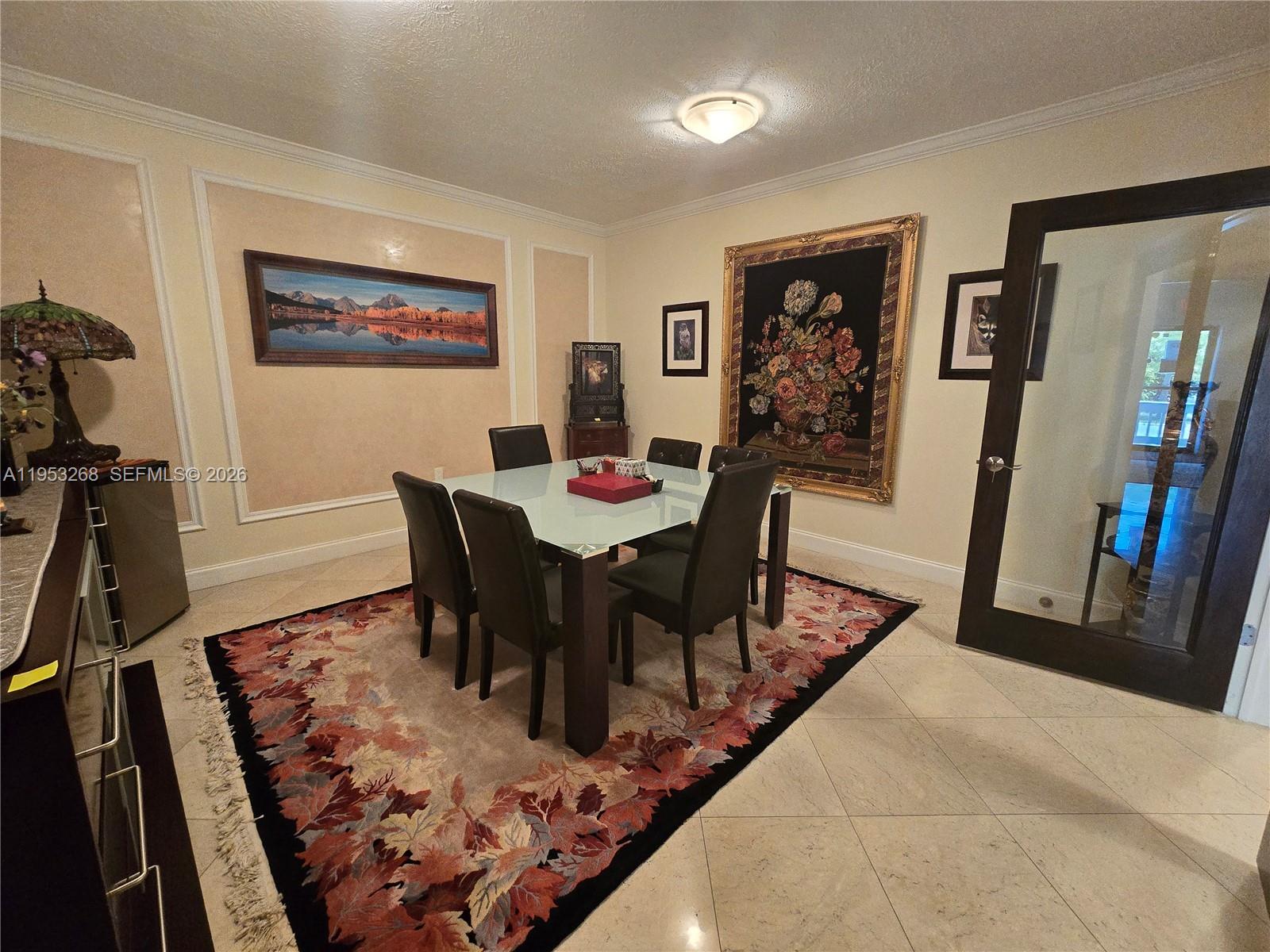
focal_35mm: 13
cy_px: 476
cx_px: 635
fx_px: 477
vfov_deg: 89.9
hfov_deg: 106.2
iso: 800
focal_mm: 2.2
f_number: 2.2
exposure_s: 1/60
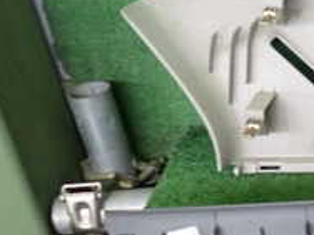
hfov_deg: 17.9
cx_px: 496
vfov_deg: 15.4
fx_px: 871
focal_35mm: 96
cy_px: 155
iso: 200
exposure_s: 1/30
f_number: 2.3
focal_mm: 5.4
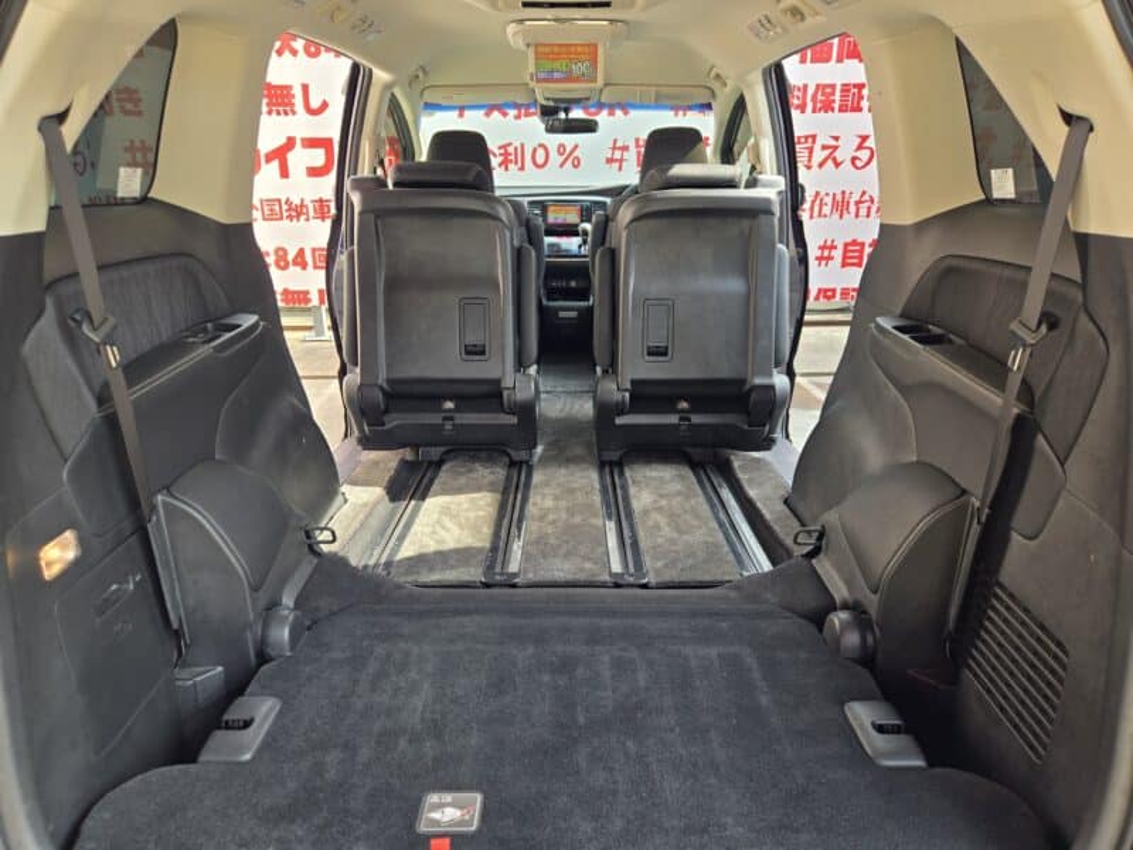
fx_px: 753
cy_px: 425
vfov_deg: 58.9
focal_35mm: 23
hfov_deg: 73.9
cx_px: 566
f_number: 1.8
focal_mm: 5.4
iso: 32
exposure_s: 1/180
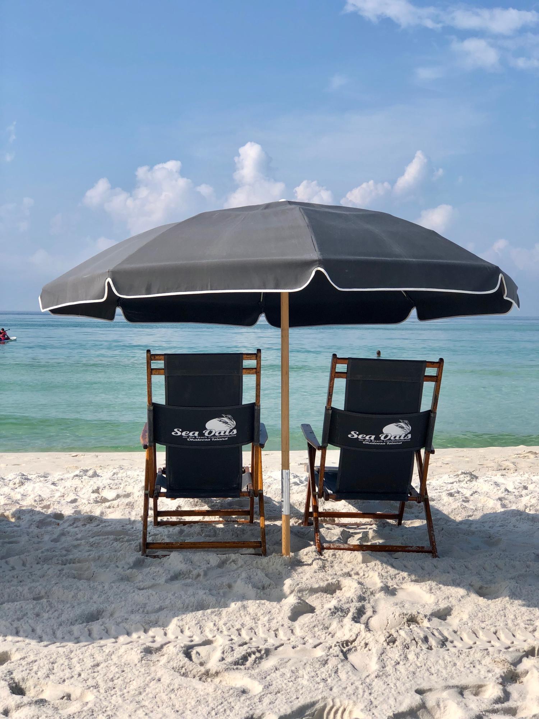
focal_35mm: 57
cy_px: 360
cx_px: 270
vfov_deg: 33.8
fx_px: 1183
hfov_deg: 25.7
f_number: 2.8
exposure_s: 1/1312
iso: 20
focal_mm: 6.6
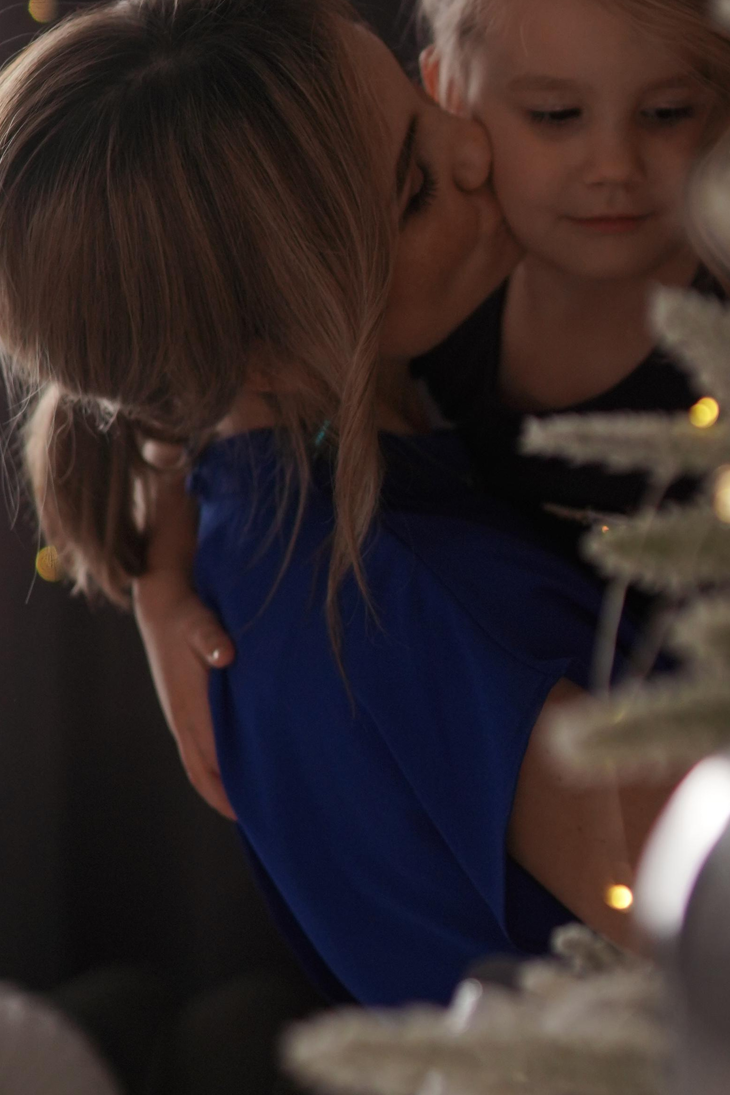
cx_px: 496
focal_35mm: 88
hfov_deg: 15.5
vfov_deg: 23.1
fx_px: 2676
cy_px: 539
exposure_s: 1/3200
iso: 640
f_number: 1.4
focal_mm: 35
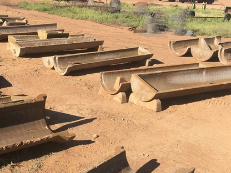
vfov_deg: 31.0
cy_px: 129
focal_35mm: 46
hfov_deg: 40.1
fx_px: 307
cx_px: 58
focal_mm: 4.15
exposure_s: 1/974
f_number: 2.2
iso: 25
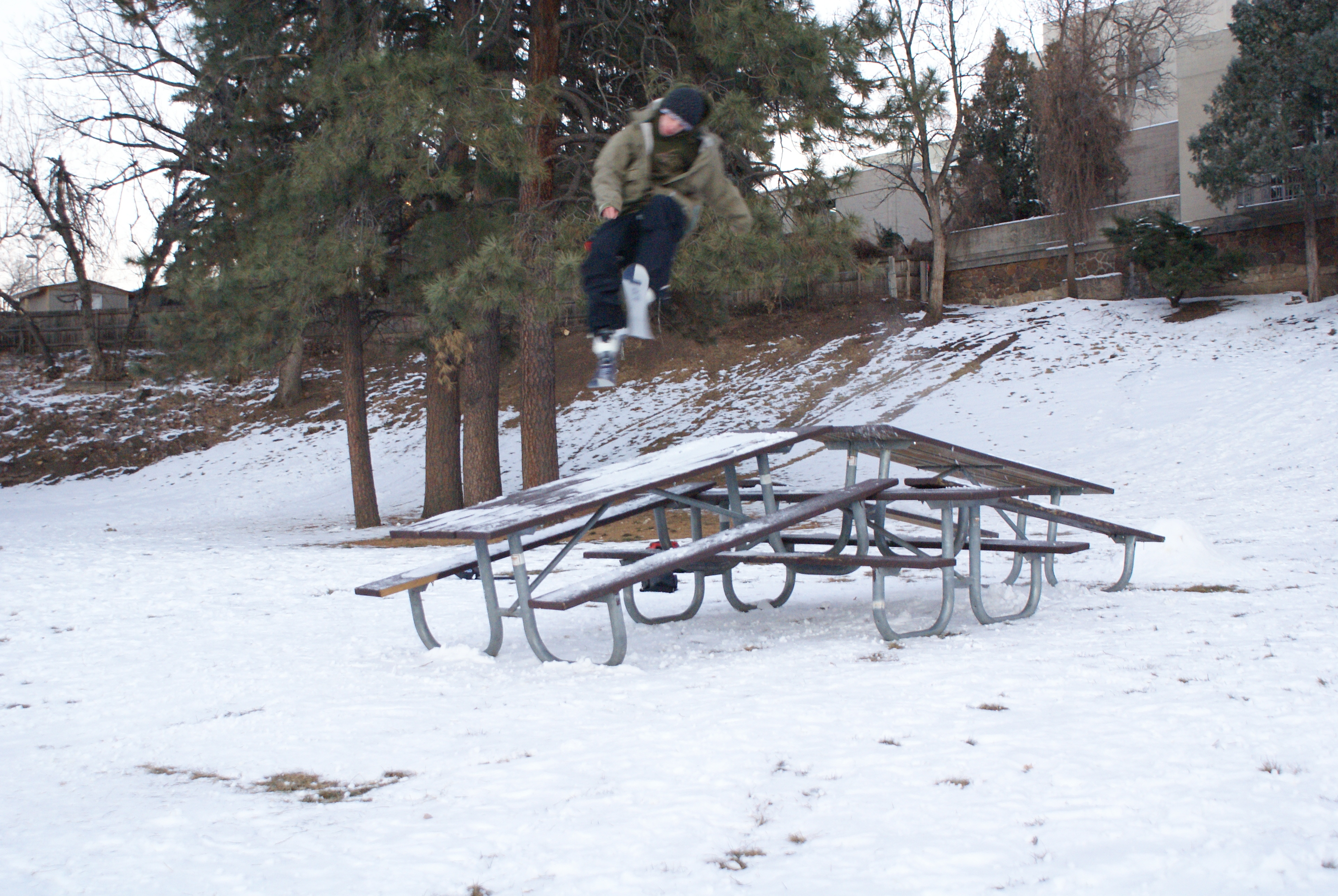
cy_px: 448
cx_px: 669
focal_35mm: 42
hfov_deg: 46.3
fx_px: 1563
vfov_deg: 32.0
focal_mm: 28
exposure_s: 1/100
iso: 800
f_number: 5
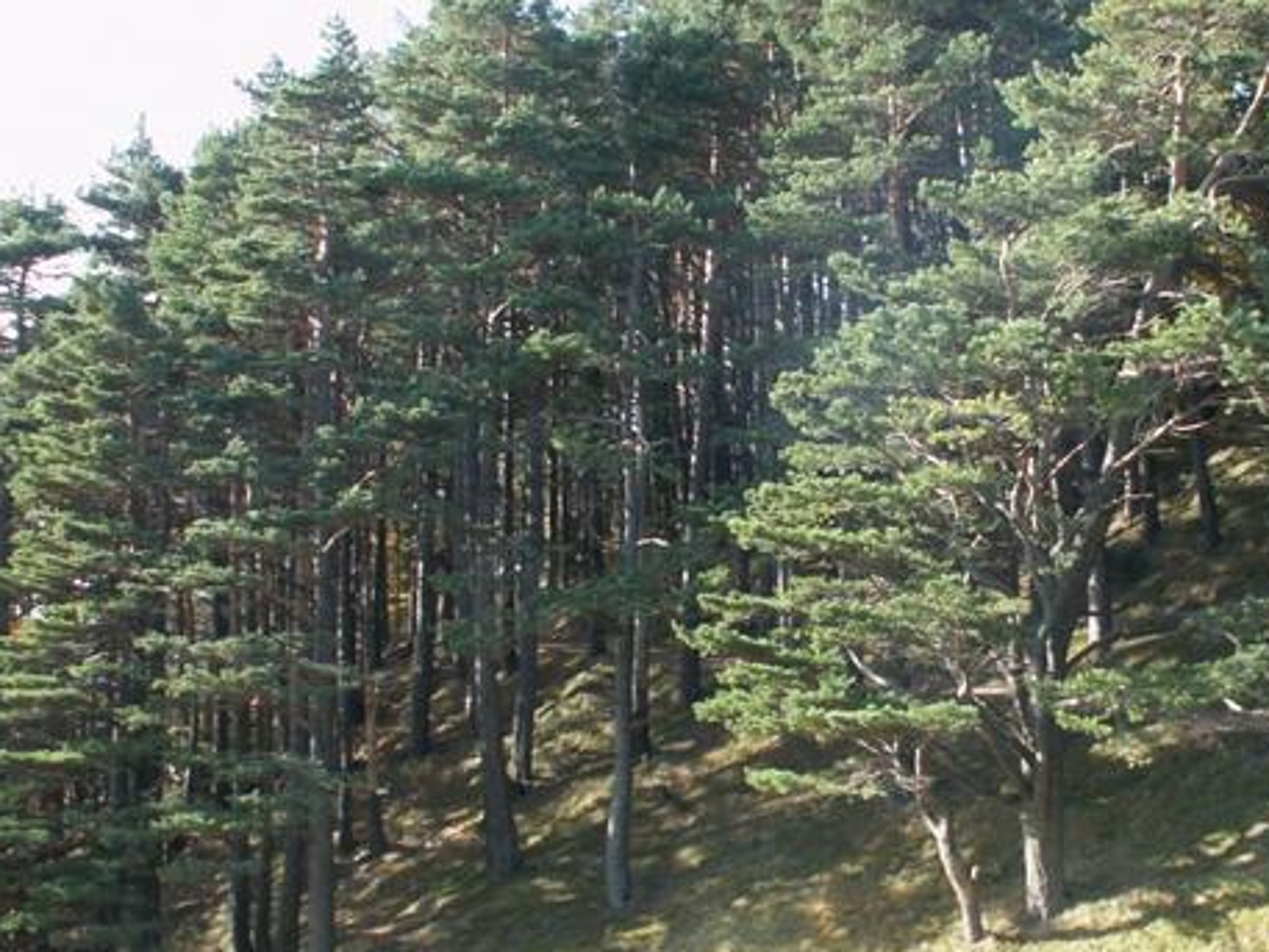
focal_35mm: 49
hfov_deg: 38.6
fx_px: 1797
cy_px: 441
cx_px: 819
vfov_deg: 29.7
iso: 50
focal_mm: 5.86
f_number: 3.2
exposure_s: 1/50
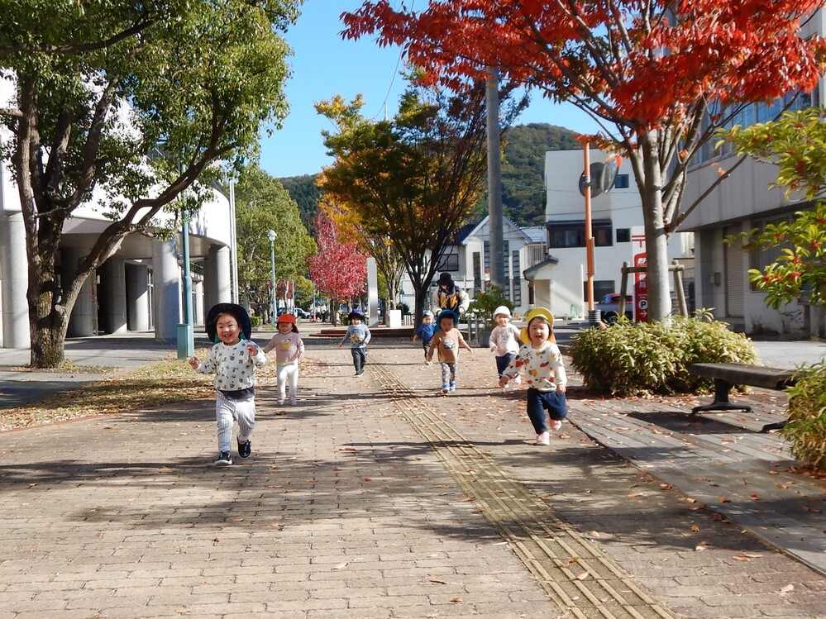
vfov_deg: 56.8
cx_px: 413
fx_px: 573
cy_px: 310
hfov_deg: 71.6
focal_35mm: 24
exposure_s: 1/1250
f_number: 2.8
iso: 125
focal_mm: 4.3
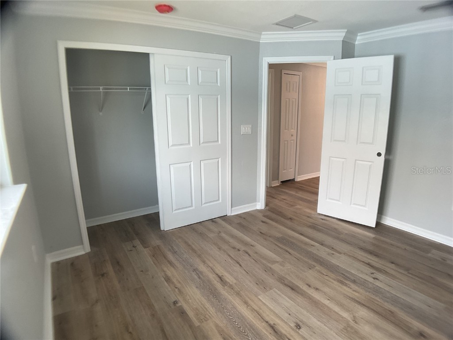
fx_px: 380
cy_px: 170
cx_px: 226
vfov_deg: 48.2
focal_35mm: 29
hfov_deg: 61.7
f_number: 1.8
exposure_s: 1/60
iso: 40
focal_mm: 3
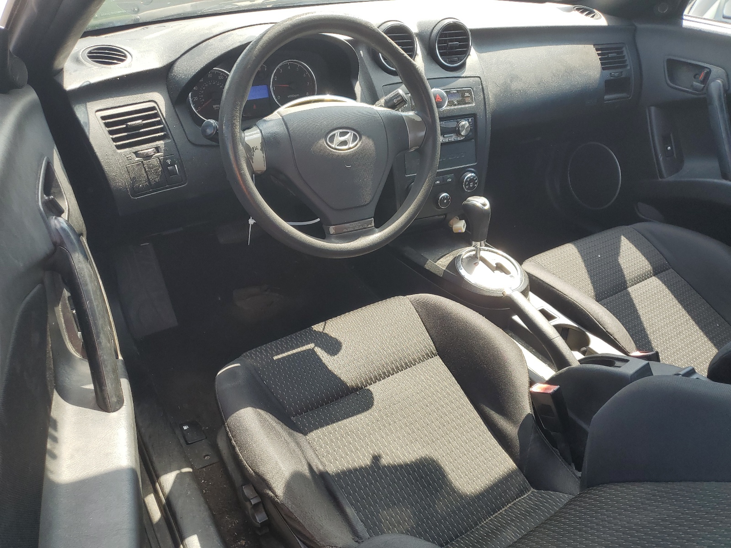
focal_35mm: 26
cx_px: 366
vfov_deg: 53.1
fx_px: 549
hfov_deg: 67.3
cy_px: 274
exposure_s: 1/400
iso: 50
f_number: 1.5
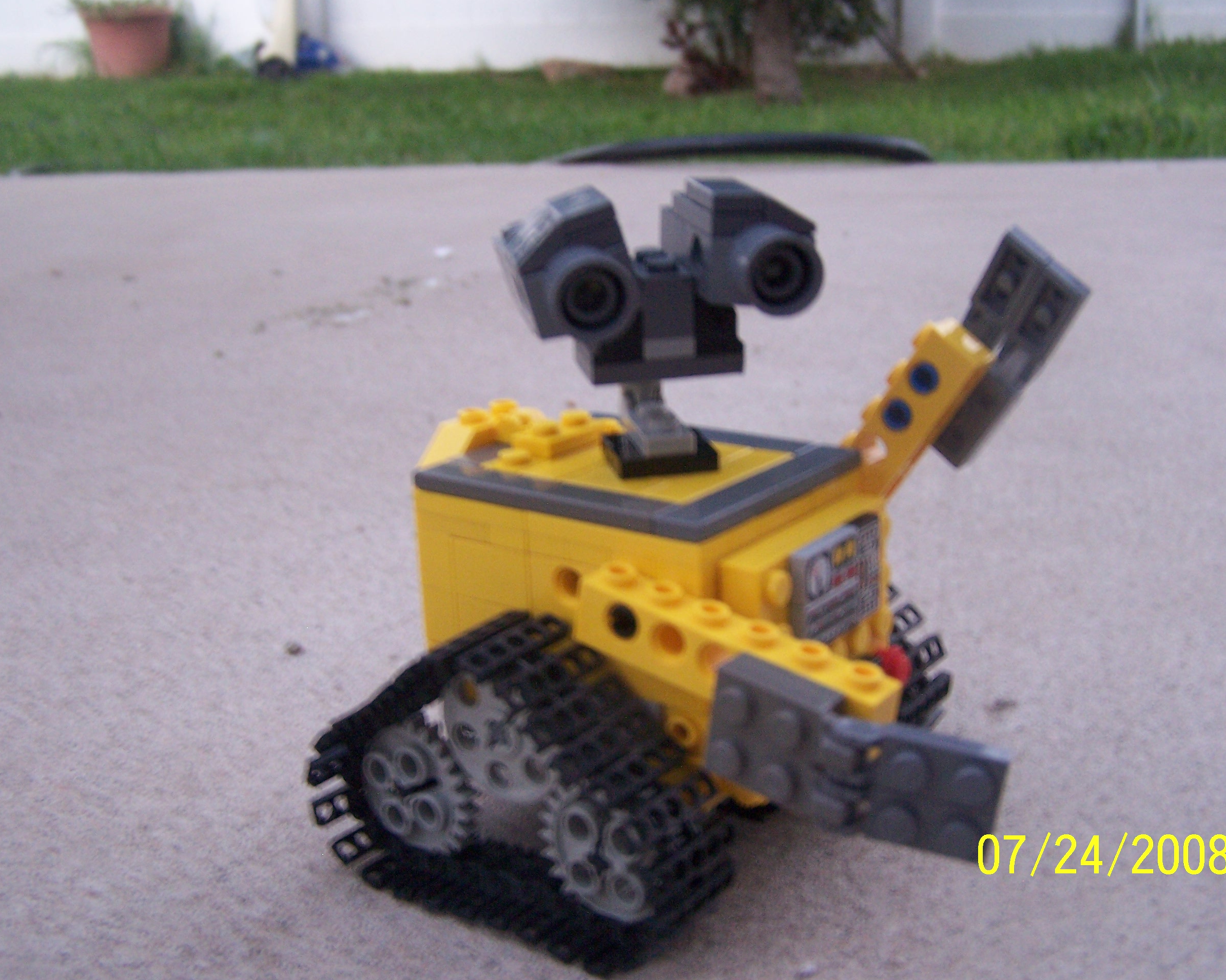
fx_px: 1451
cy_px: 491
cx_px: 644
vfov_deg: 37.3
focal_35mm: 40
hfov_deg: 45.8
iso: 140
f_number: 2.8
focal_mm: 6.3
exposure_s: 1/8
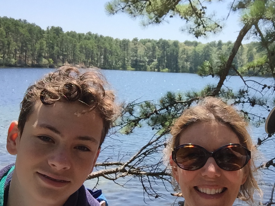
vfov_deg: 32.7
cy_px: 126
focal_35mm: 44
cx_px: 176
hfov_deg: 42.6
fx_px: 349
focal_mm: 2.65
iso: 32
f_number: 2.2
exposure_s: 1/533
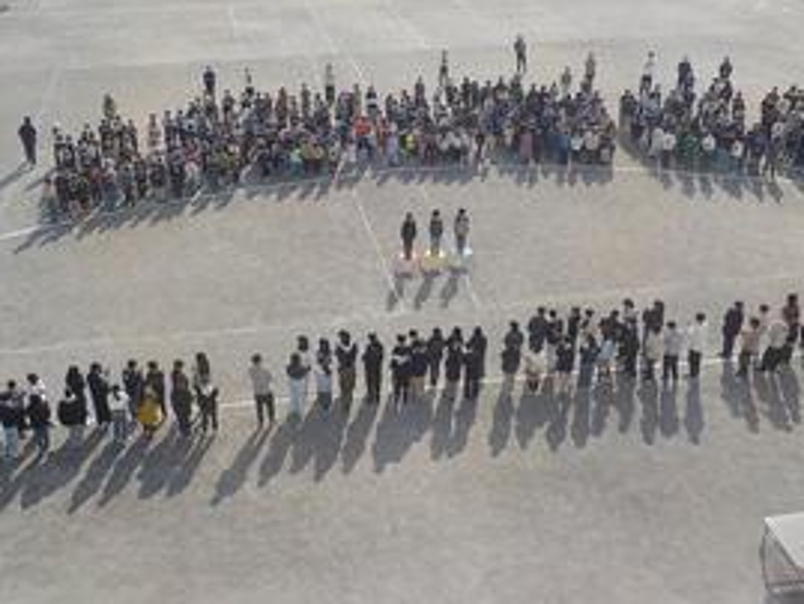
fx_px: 906
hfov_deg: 47.8
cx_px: 374
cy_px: 241
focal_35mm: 39
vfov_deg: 36.7
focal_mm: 4.1
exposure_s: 1/1250
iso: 125
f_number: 3.3
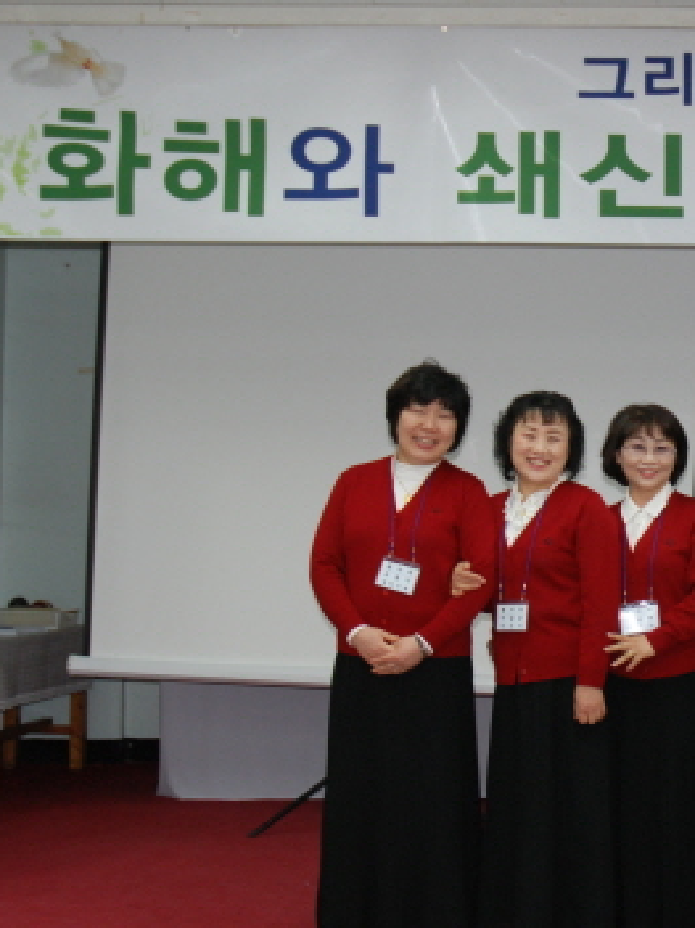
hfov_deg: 21.4
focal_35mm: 65
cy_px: 504
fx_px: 1741
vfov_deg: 29.8
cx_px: 769
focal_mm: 22
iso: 400
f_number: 4.5
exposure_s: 1/60
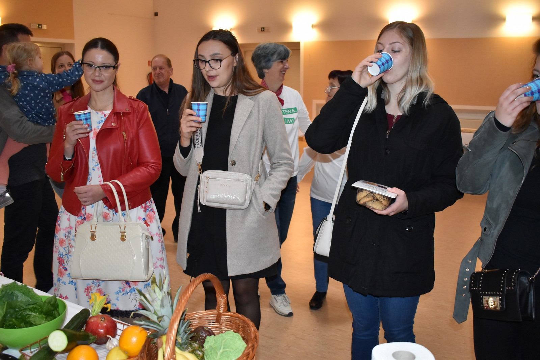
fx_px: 540
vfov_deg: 36.9
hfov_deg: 53.1
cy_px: 180
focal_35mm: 36
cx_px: 270
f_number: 3.8
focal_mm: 24
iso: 1600
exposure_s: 1/80
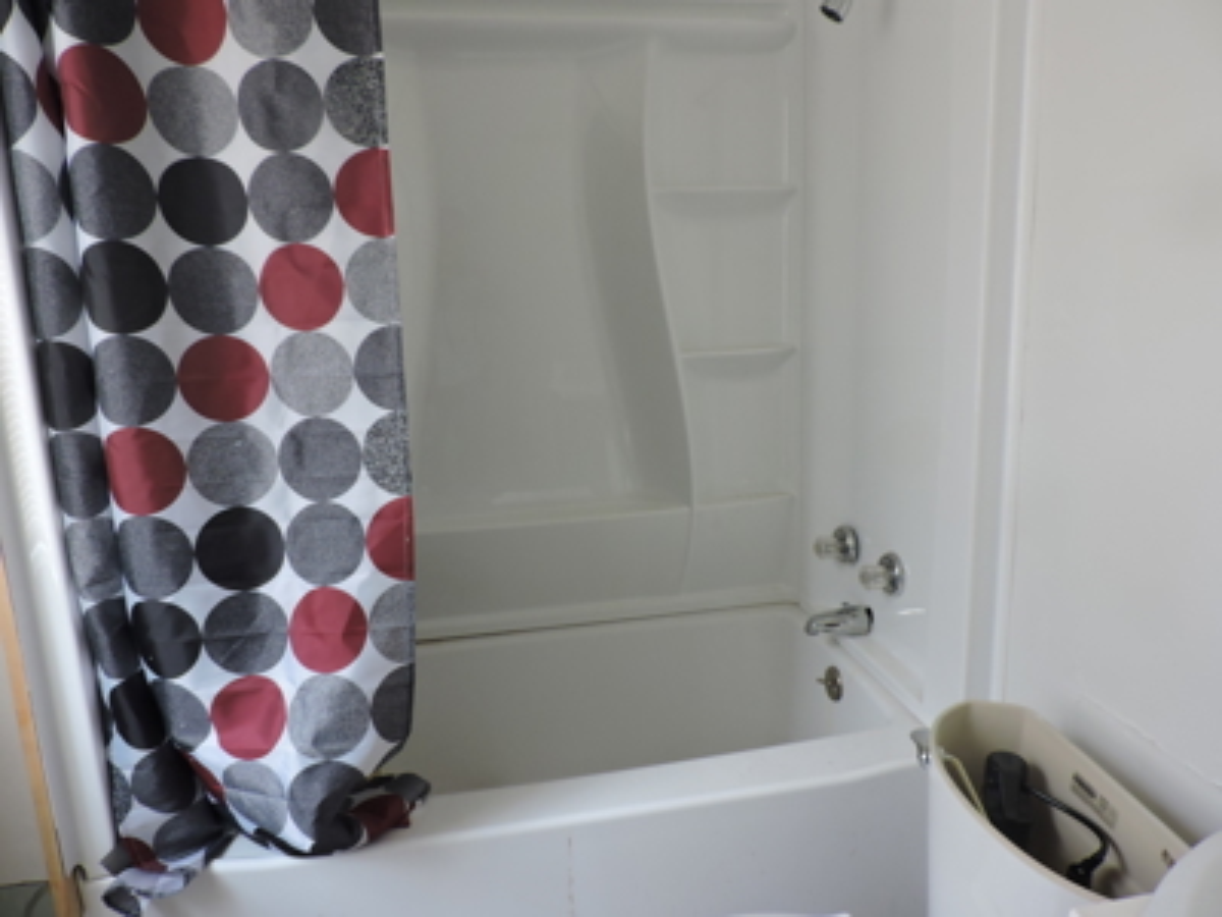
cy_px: 458
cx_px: 611
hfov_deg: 71.6
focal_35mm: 24
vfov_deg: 56.8
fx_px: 847
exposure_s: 1/30
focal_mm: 4.3
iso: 250
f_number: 3
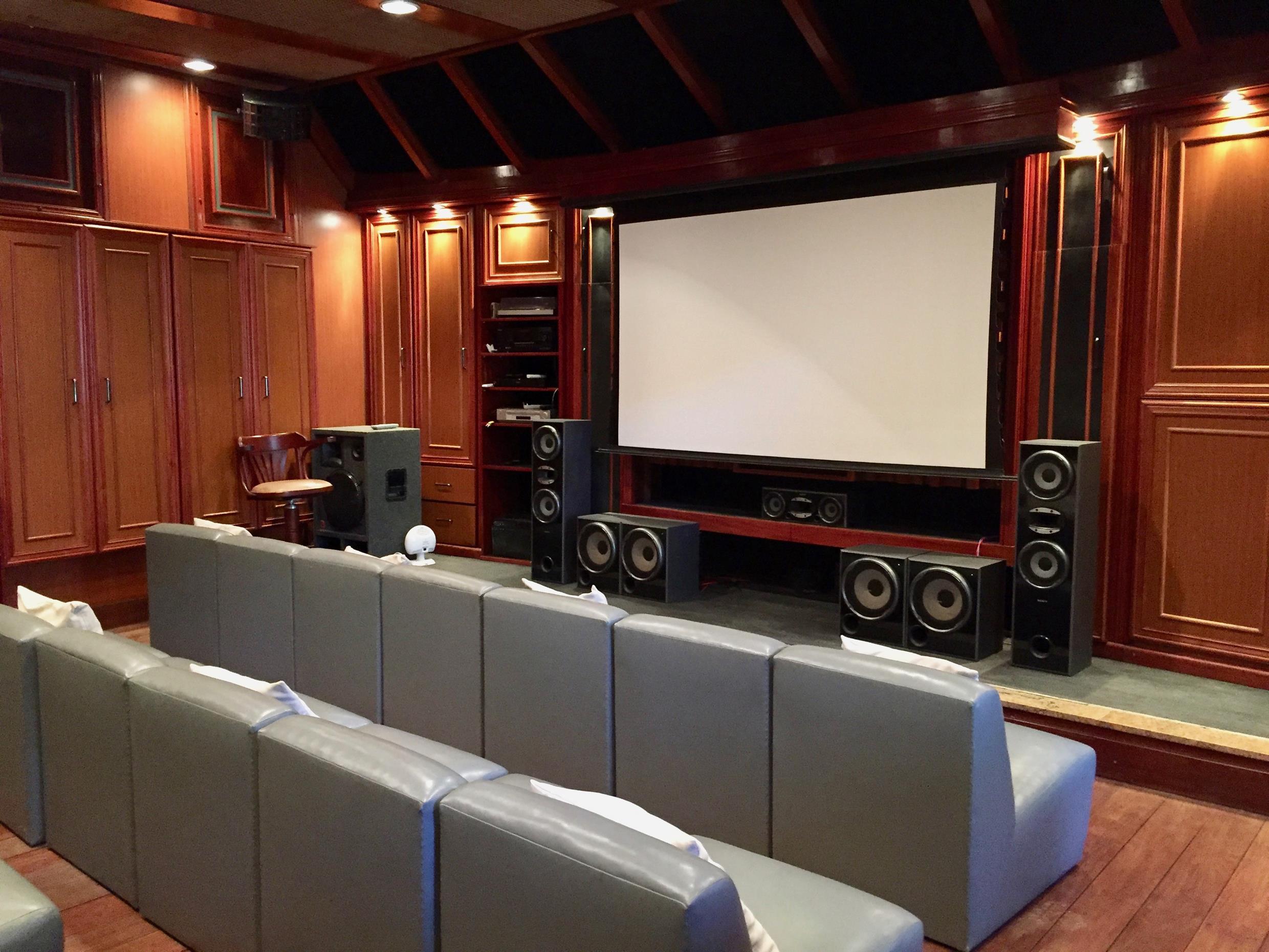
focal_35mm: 29
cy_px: 476
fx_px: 1063
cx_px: 634
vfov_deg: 48.2
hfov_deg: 61.7
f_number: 2.2
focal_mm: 4.15
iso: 250
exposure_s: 1/15
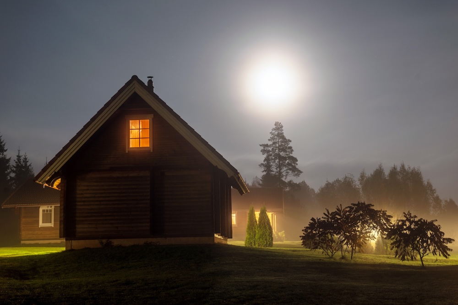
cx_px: 229
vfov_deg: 26.0
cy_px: 152
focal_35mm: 52
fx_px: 662
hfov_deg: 38.2
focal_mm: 52
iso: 100
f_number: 5.6
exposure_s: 30
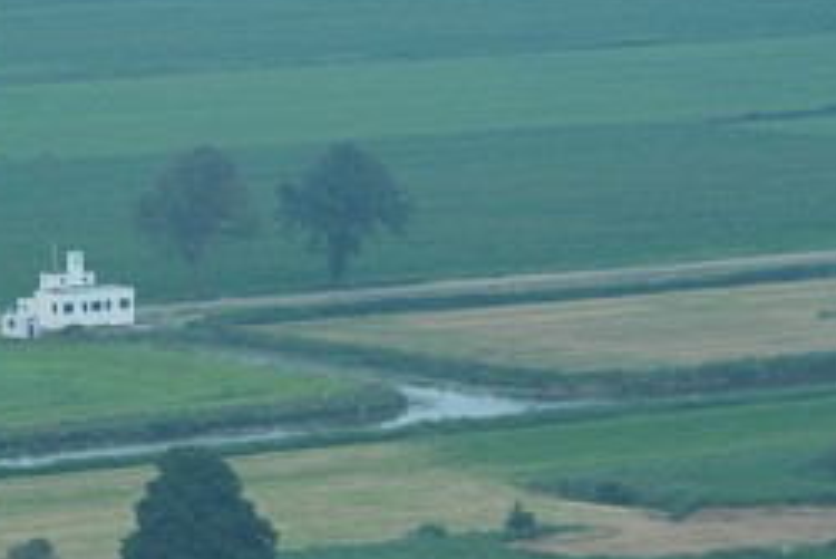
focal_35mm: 366
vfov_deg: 3.8
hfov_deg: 5.6
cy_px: 320
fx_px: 8504
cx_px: 278
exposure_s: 1/45
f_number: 4.5
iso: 1600
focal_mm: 135
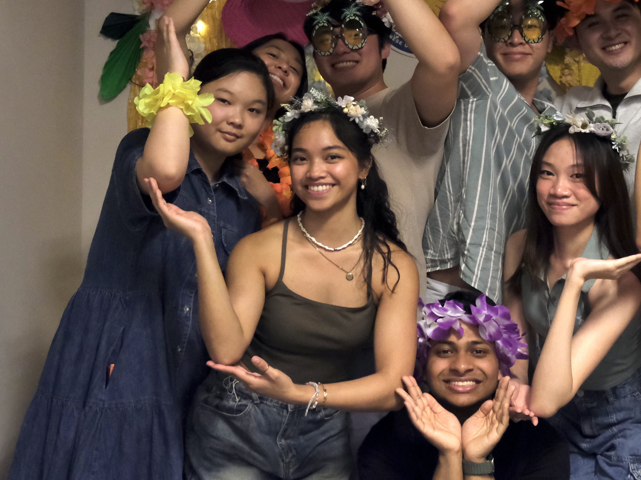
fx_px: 1037
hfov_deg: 34.0
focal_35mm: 56
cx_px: 437
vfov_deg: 25.7
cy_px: 108
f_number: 4.2
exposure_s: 1/100
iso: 4000
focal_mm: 20.9
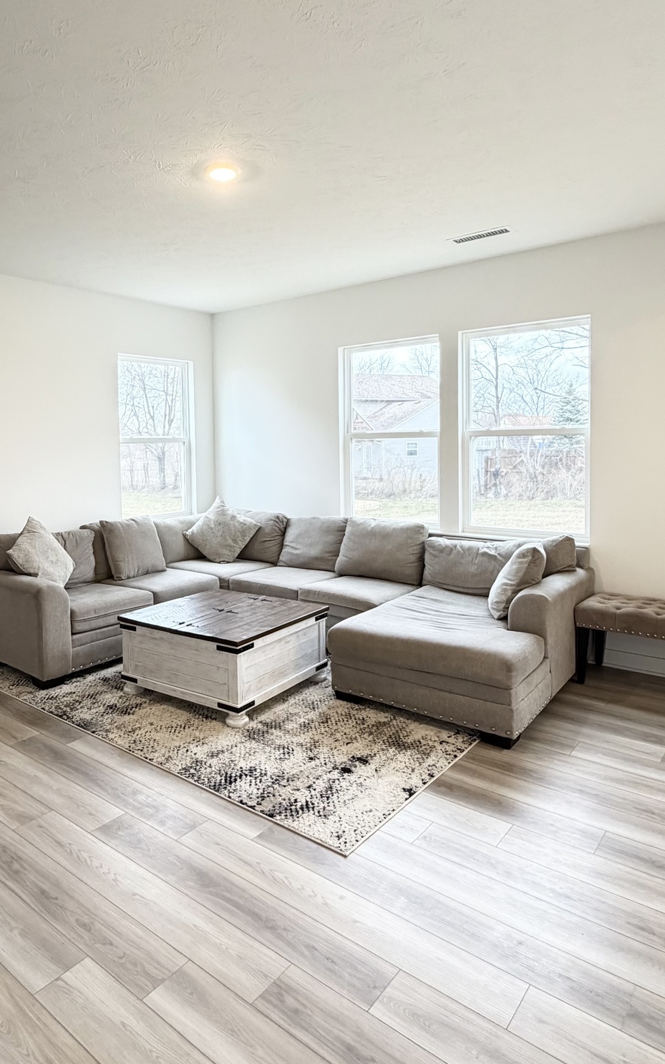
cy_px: 474
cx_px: 245
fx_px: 667
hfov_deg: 52.4
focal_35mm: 23
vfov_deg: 76.9
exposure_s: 1/60
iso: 320
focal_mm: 2.22
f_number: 2.2
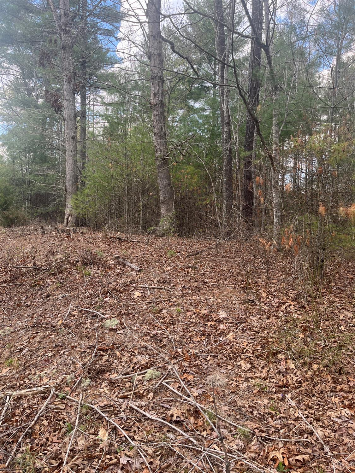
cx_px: 178
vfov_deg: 67.3
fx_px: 356
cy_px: 236
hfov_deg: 53.1
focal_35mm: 26
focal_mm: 5.1
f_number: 1.6
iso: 50
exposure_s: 1/461
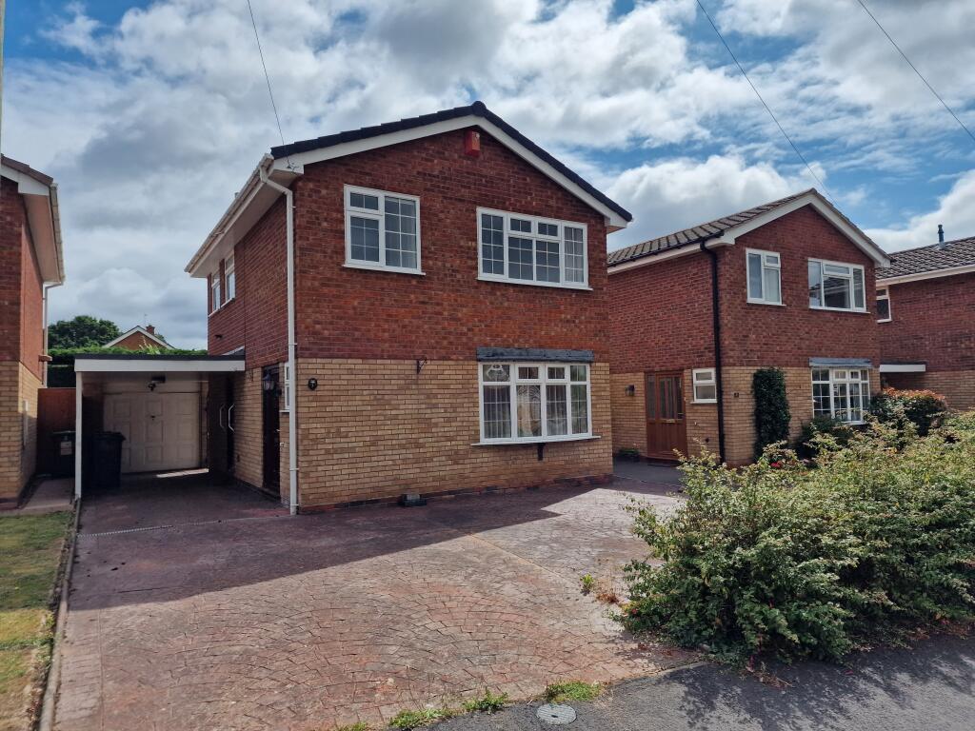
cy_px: 366
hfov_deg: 73.9
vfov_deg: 58.9
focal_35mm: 23
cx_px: 488
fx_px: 648
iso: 50
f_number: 1.8
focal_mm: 6.4
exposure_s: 1/2288
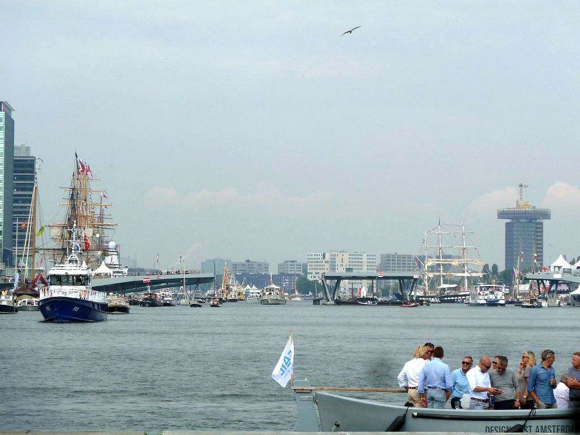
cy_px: 218
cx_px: 290
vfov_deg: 9.4
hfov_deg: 12.5
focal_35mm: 158
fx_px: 2647
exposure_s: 1/500
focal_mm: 25.9
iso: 80
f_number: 5
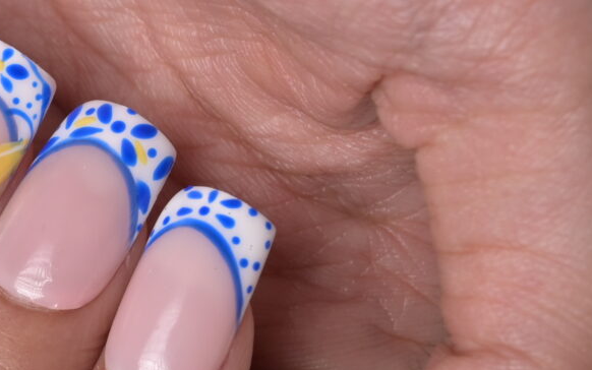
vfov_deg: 4.2
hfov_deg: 6.6
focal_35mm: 314
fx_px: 5067
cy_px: 161
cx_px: -341
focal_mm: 70
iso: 250
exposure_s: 1/160
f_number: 9
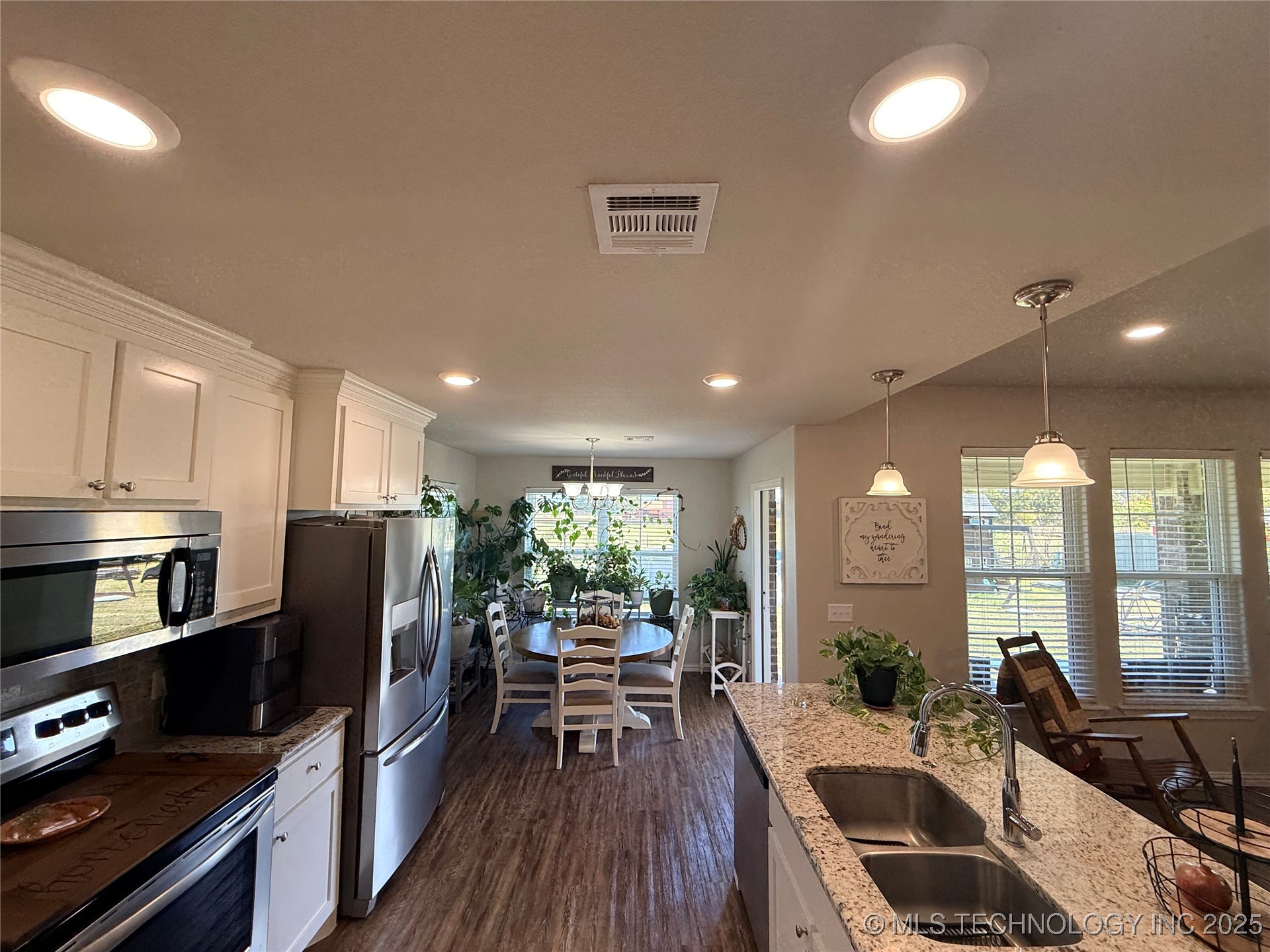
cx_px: 635
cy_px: 476
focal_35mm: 14
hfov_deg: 102.1
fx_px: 514
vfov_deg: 85.7
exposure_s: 1/120
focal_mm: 2.22
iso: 125
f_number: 2.2
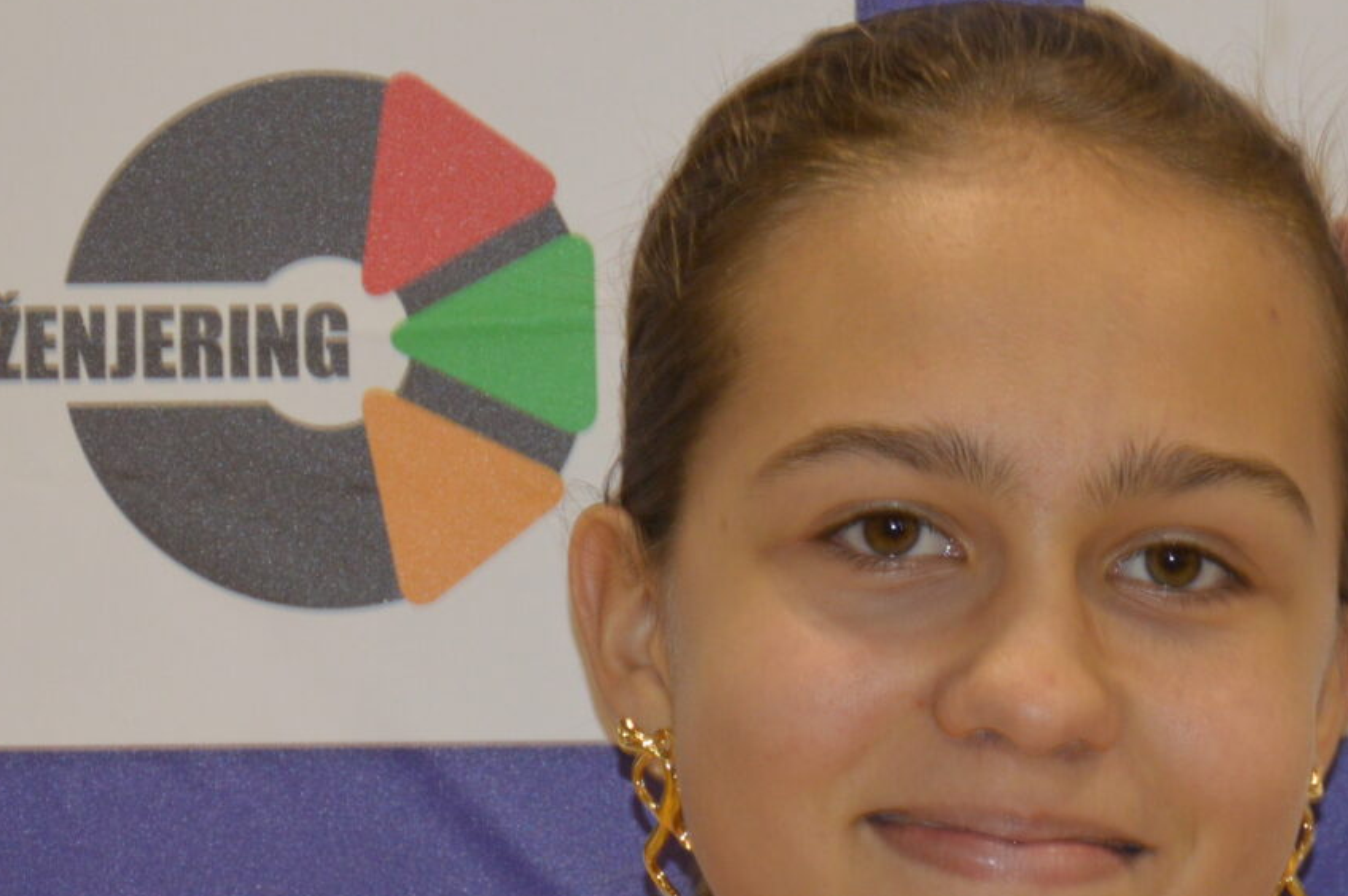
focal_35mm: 281
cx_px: 899
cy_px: 1077
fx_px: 10512
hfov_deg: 7.3
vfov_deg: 4.9
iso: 360
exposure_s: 1/30
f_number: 5.3
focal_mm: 62
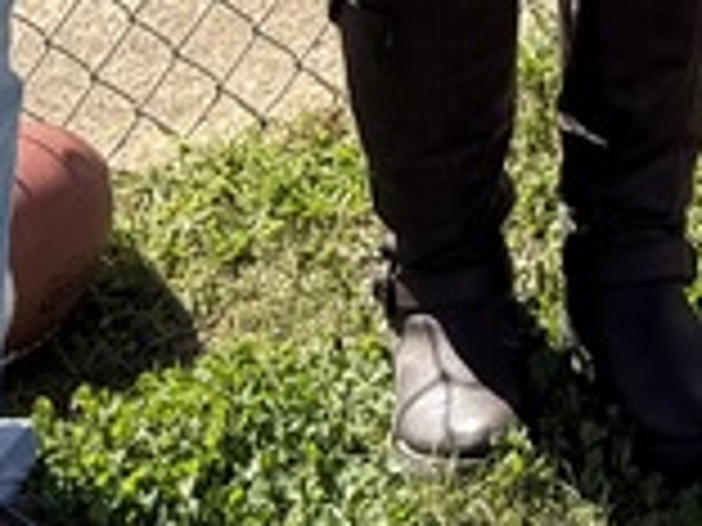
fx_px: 3204
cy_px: -1182
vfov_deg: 7.8
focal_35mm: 158
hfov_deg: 12.1
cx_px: 972
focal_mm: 6.76
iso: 80
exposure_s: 1/2525
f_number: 1.78
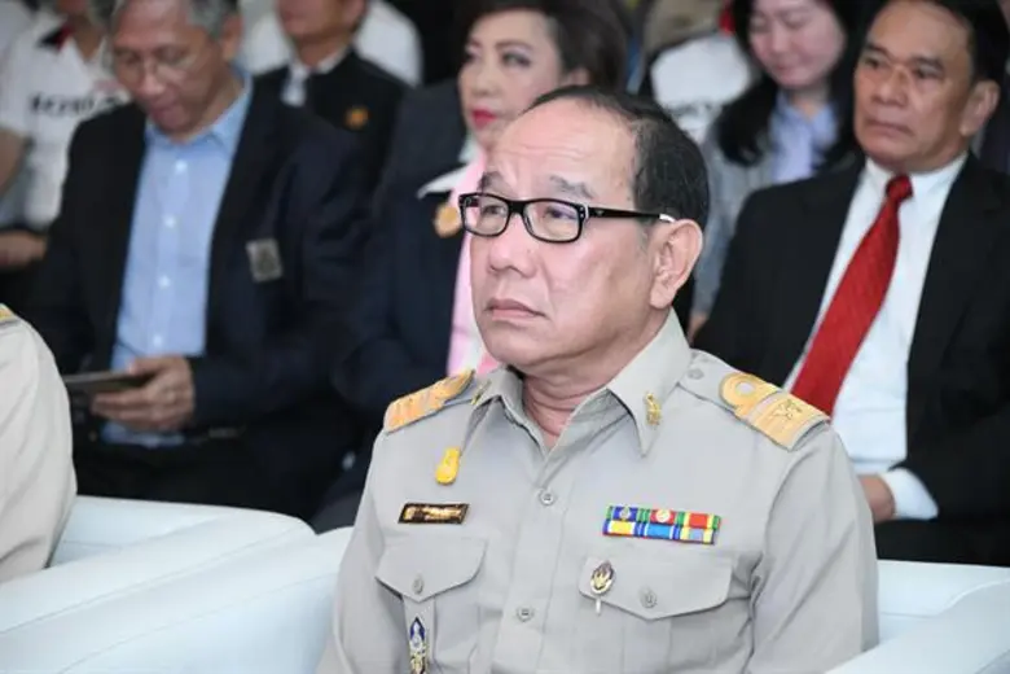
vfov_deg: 11.2
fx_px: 3423
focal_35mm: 122
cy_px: 337
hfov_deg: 16.8
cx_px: 505
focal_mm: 122
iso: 1600
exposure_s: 1/100
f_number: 5.6
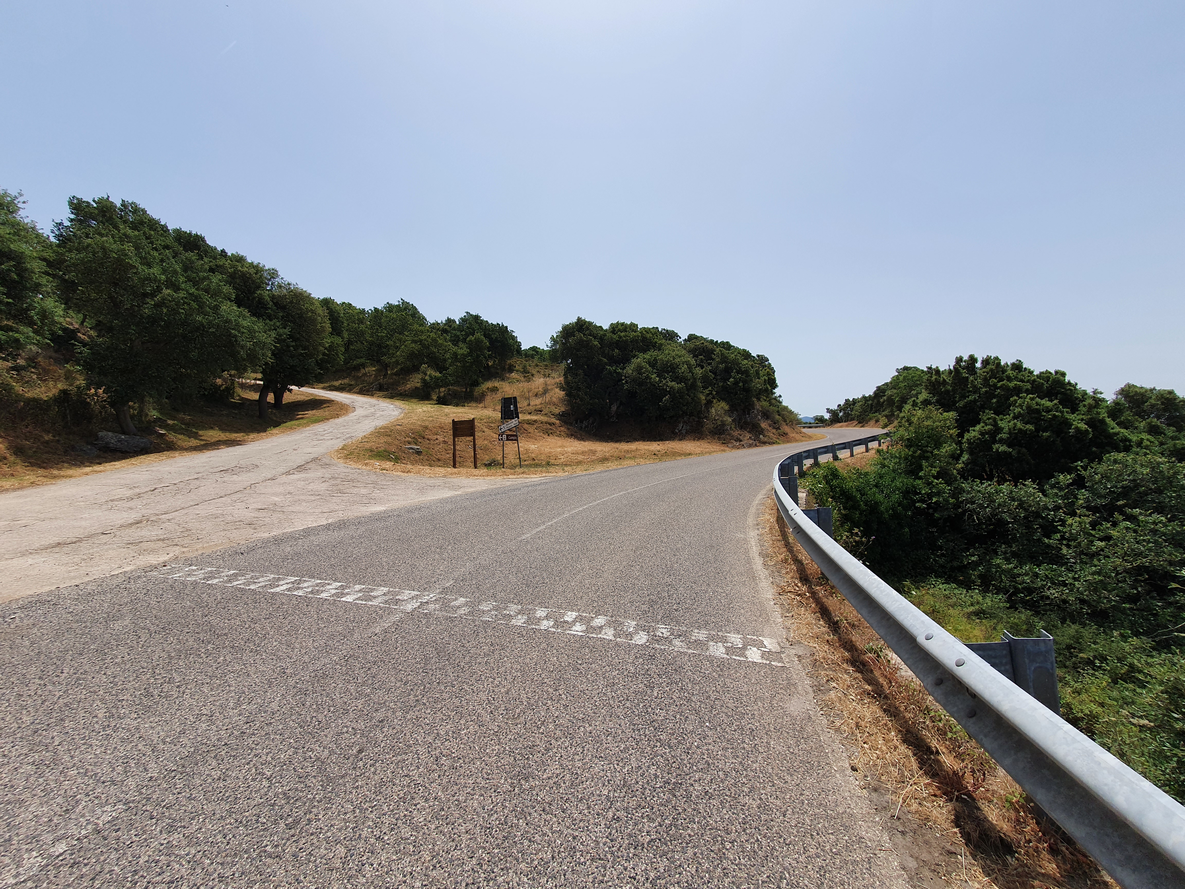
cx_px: 592
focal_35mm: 13
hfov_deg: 106.2
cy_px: 444
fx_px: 445
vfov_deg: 89.9
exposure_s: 1/1444
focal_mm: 1.8
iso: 50
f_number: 2.2
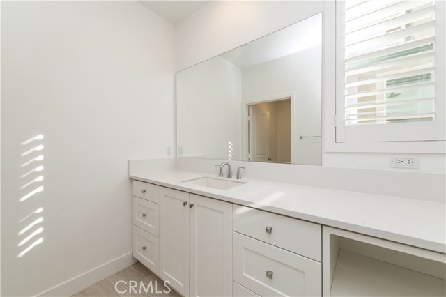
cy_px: 148
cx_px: 223
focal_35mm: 14
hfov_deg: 104.3
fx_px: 173
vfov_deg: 81.1
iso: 200
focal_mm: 14
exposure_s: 1/100
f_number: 5
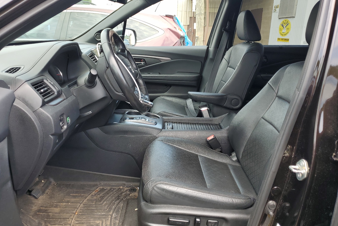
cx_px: 171
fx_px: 263
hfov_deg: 65.5
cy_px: 109
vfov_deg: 46.4
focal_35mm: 28
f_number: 1.5
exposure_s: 1/333
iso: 50
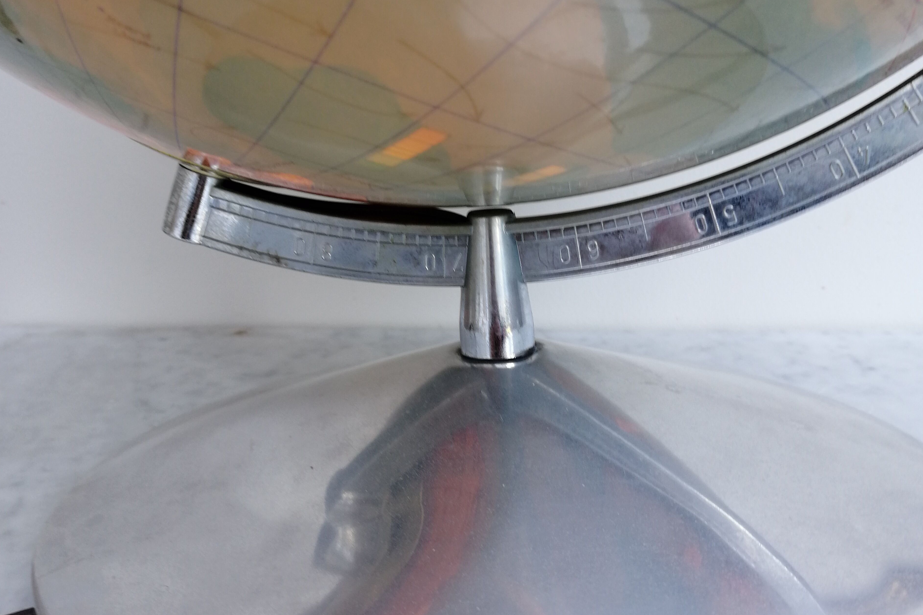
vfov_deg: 35.0
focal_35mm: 38
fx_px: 974
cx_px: 461
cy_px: 328
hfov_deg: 50.7
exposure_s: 1/50
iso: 64
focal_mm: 3.95
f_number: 1.8
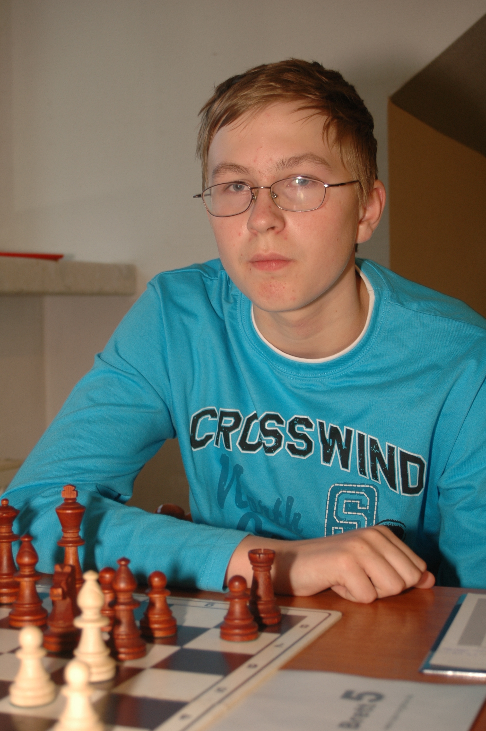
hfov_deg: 21.5
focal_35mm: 63
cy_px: 366
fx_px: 1278
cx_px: 243
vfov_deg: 31.9
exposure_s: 1/60
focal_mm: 42
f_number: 5.3
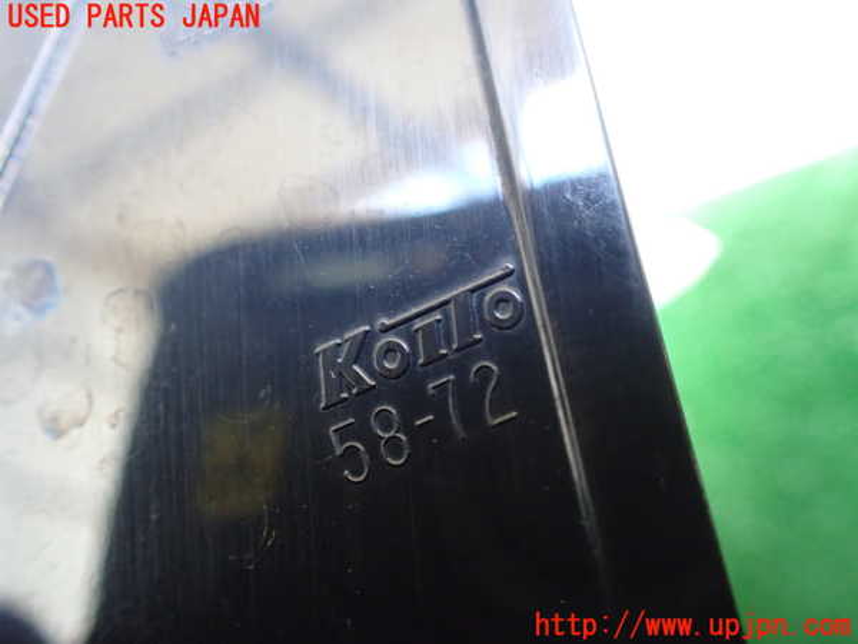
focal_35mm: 30
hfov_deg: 60.0
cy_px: 322
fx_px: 744
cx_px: 429
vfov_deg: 46.8
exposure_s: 1/50
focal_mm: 5.4
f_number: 2.3
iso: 800
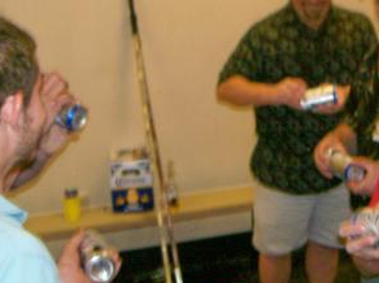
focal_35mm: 79
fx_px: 864
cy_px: 82
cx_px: 278
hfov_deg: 24.5
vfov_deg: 18.5
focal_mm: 6
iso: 80
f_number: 2.7
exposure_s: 1/64
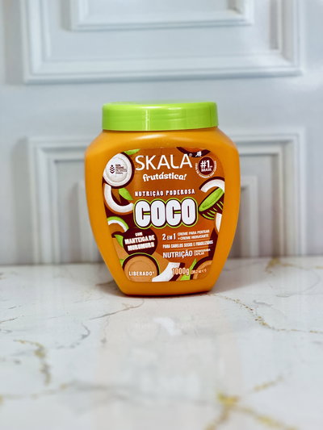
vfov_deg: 25.3
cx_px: 162
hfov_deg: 19.1
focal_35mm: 77
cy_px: 215
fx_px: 958
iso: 100
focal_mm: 9
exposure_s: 1/100
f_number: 2.8
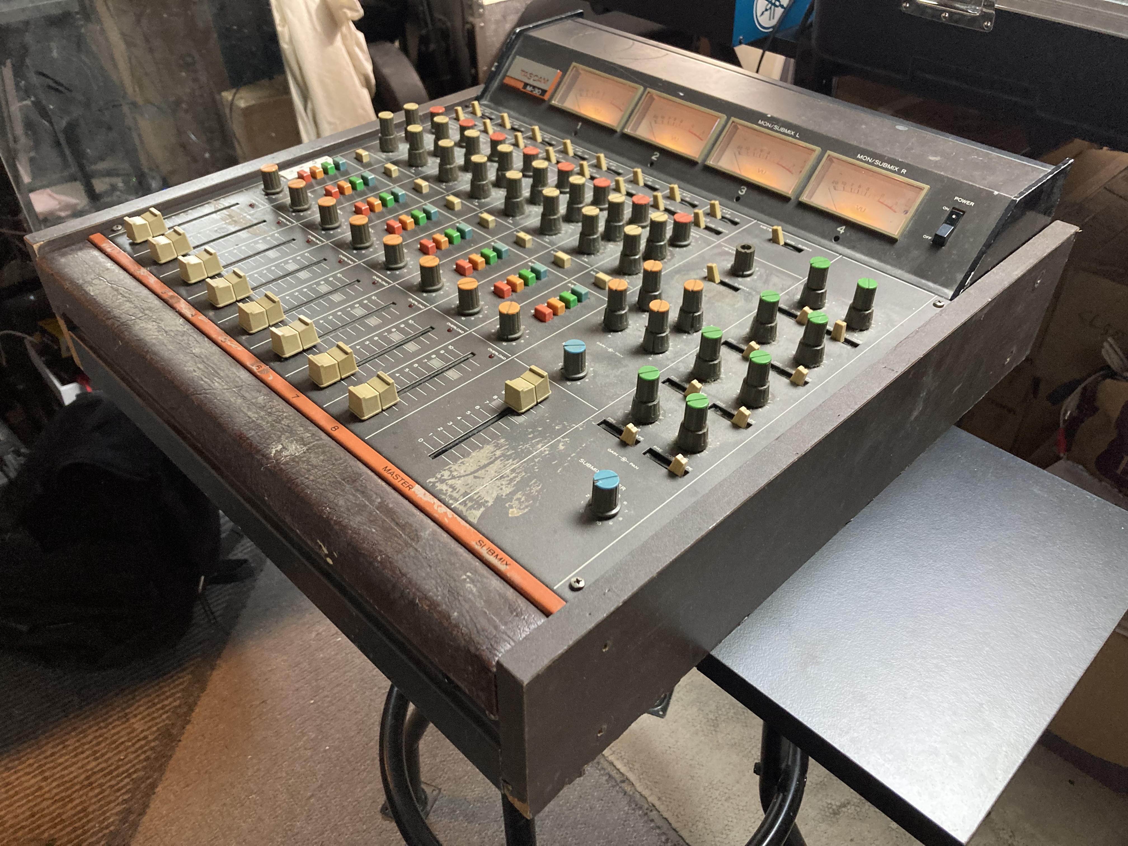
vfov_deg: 49.7
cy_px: 423
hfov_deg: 63.4
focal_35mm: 28
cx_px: 564
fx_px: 912
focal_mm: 3.99
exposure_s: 1/33
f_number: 1.8
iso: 320
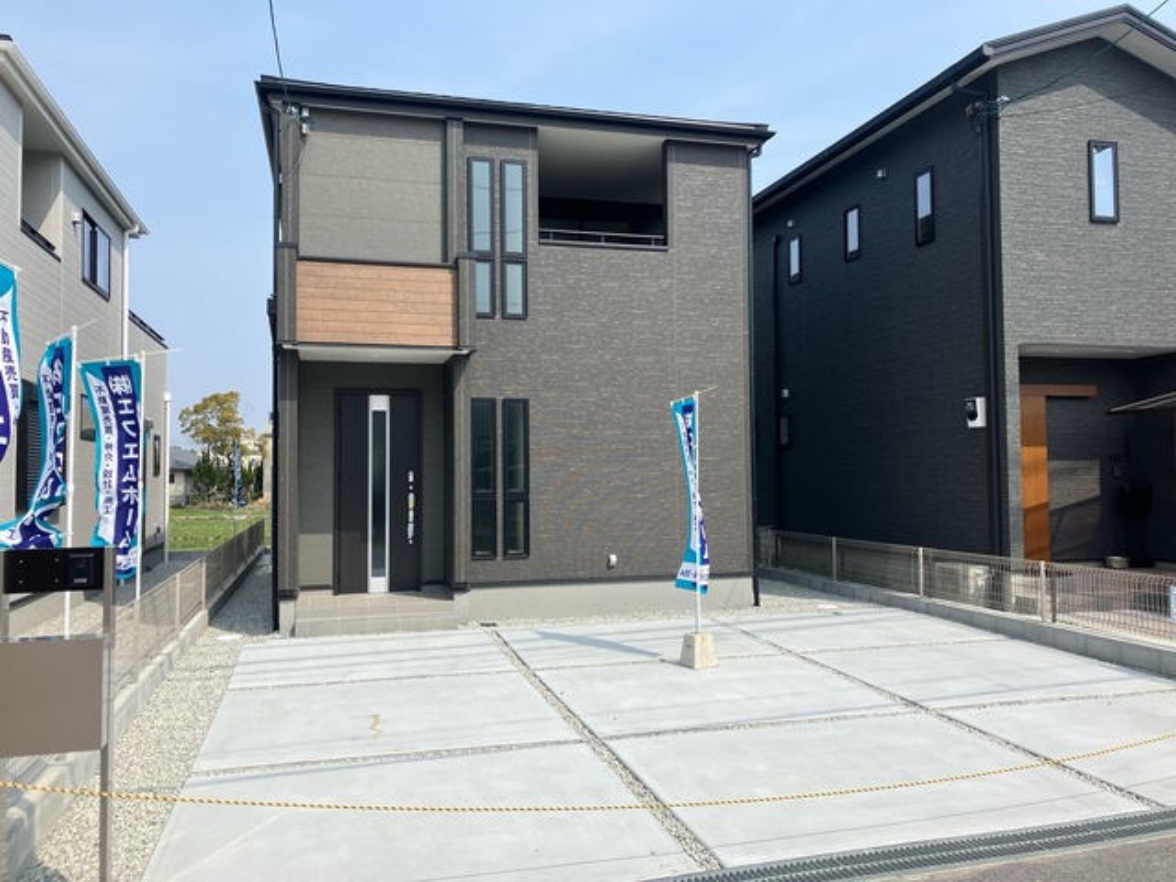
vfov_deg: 49.7
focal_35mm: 28
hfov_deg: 63.4
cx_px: 588
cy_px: 441
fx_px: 951
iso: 32
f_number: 1.8
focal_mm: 3.99
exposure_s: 1/2703
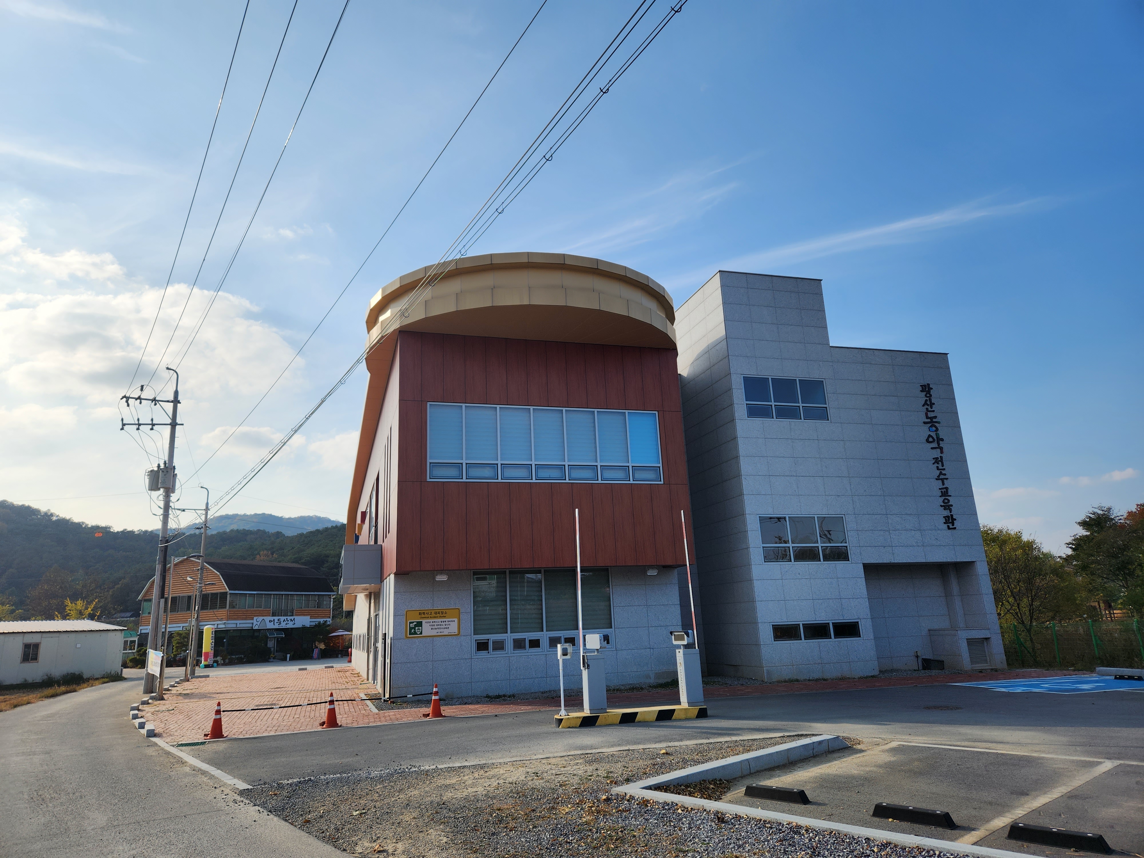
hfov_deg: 73.9
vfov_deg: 58.9
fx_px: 760
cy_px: 429
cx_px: 572
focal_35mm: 23
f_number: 1.8
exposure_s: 1/2283
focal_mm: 5.4
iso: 20
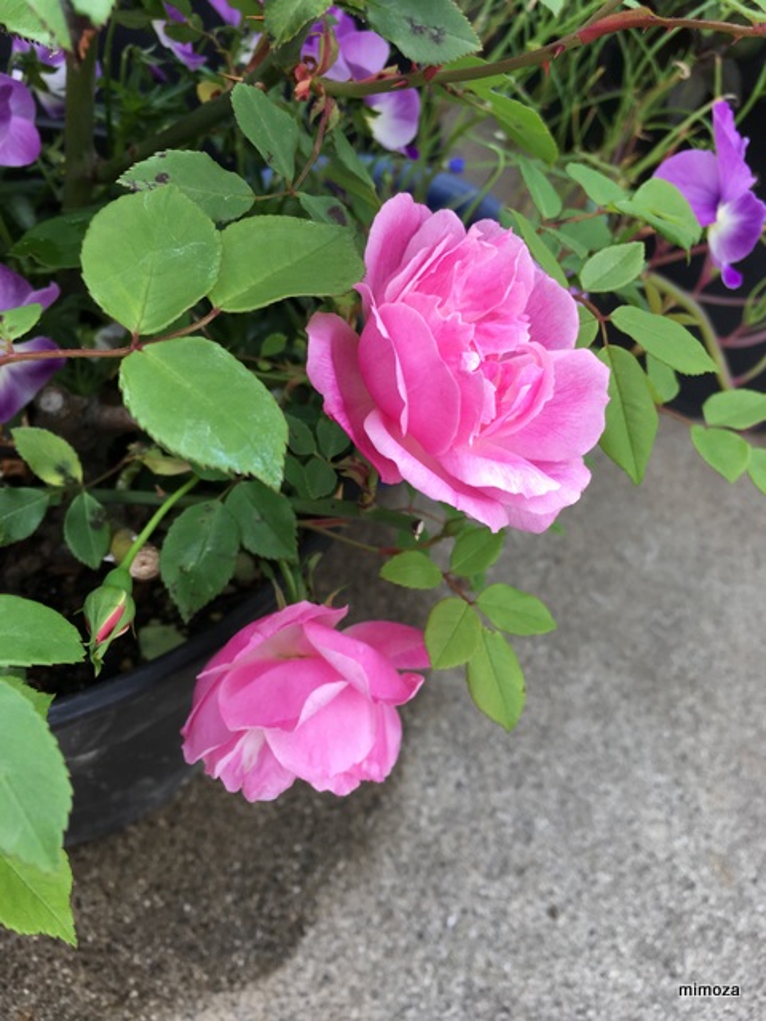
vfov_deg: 61.7
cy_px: 510
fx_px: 856
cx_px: 383
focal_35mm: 29
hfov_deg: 48.2
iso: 25
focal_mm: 4.15
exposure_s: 1/120
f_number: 2.2
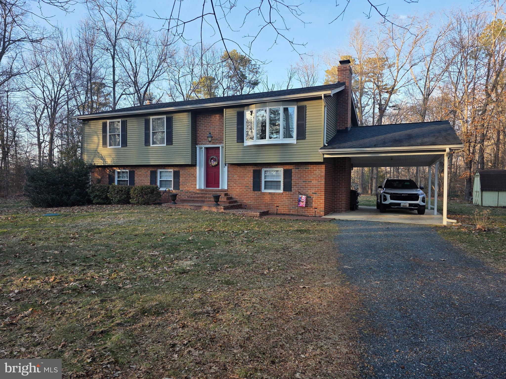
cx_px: 253
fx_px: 336
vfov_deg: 58.9
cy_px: 190
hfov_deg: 73.9
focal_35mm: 23
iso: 32
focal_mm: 6.3
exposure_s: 1/359
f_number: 1.7
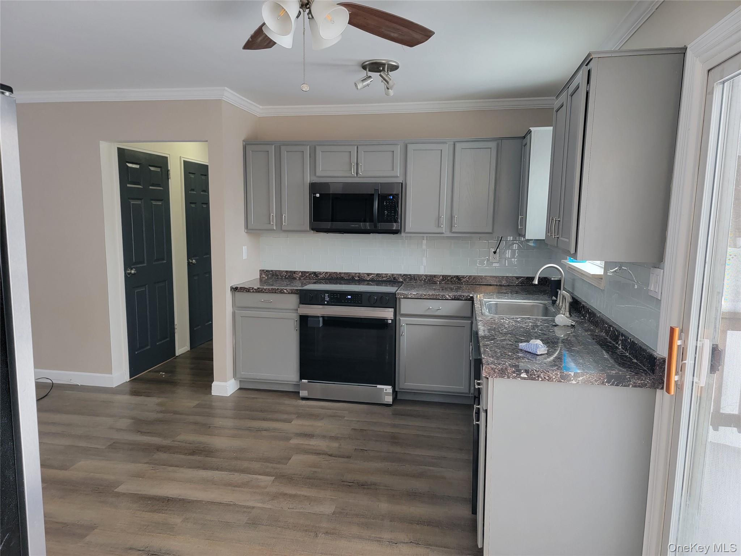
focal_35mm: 24
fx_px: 514
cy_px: 278
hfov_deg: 71.6
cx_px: 370
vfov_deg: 56.8
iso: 320
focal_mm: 6.7
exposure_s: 1/120
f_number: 1.8
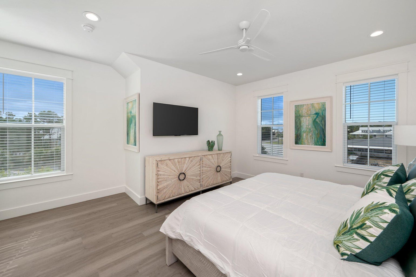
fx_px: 162
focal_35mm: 14
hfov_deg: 104.3
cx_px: 208
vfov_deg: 81.1
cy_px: 138
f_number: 9
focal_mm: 14
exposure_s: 1/50
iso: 160
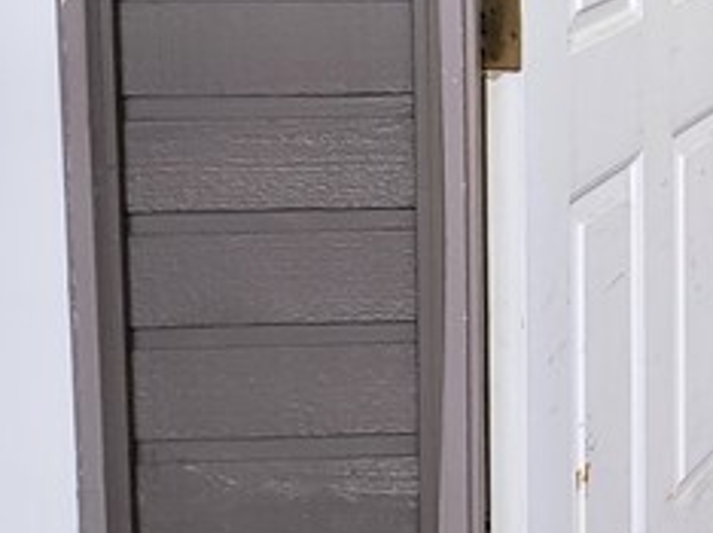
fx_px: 2346
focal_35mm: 114
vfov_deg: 12.8
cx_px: 908
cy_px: 12
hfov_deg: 16.4
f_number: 1.5
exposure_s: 1/60
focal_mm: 4.3
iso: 100
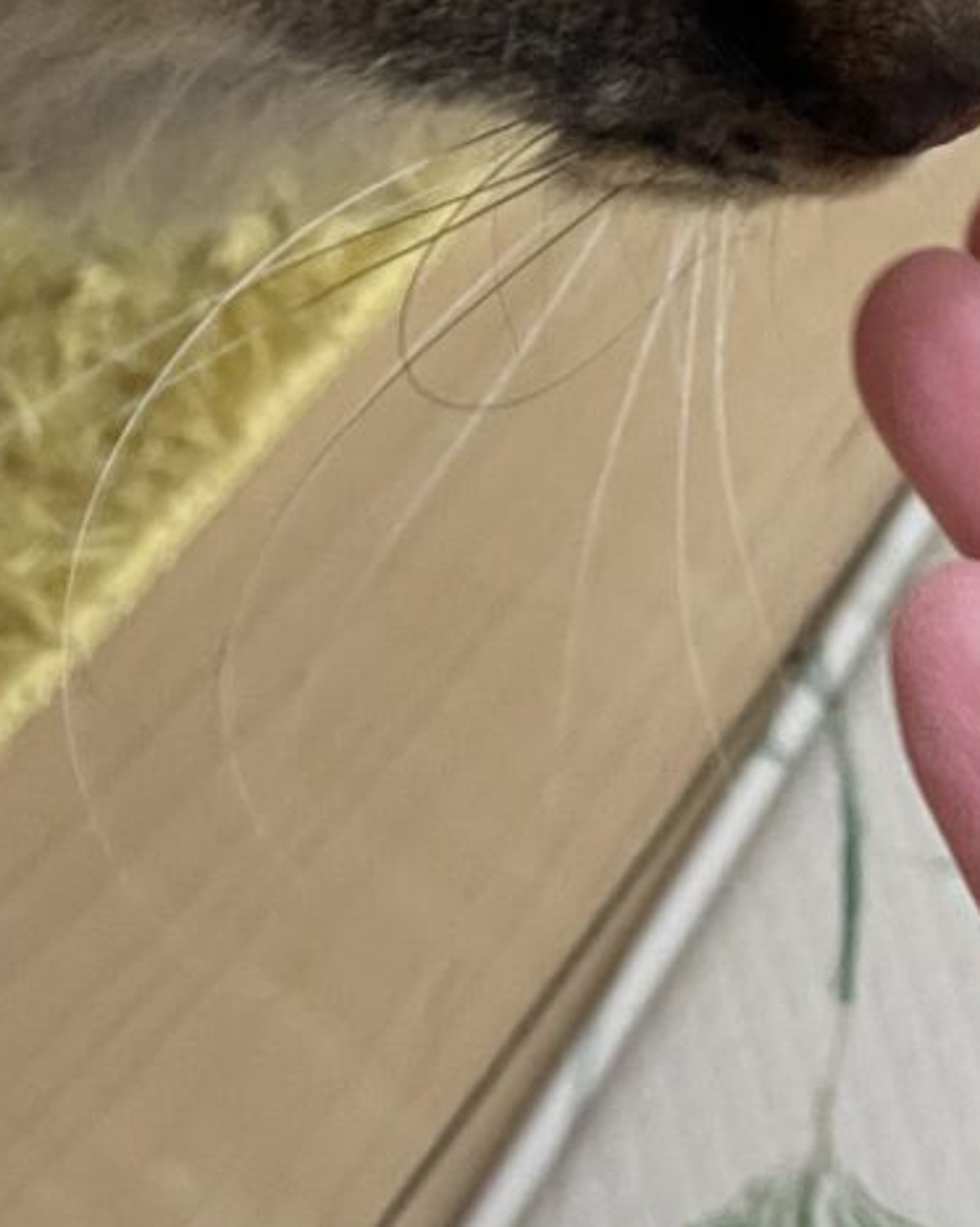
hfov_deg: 17.6
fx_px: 3157
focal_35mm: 87
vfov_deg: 19.8
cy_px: -468
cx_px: 491
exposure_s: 1/25
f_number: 1.6
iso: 500
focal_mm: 4.2
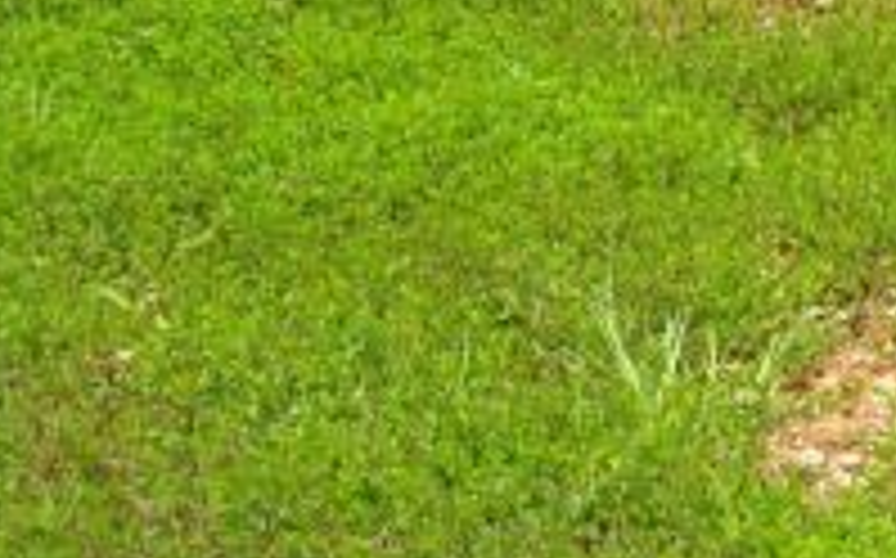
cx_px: 1369
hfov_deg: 7.3
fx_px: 6929
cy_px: -11
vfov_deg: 4.6
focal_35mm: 284
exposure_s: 1/369
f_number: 3.9
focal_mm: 12.3
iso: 64
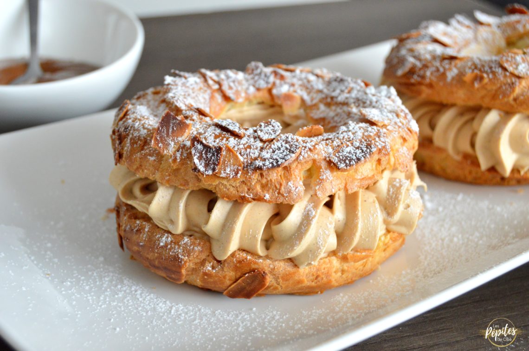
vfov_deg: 21.5
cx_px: 264
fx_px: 925
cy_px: 176
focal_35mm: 63
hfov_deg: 31.9
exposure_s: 1/60
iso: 1600
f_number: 8
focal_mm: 42
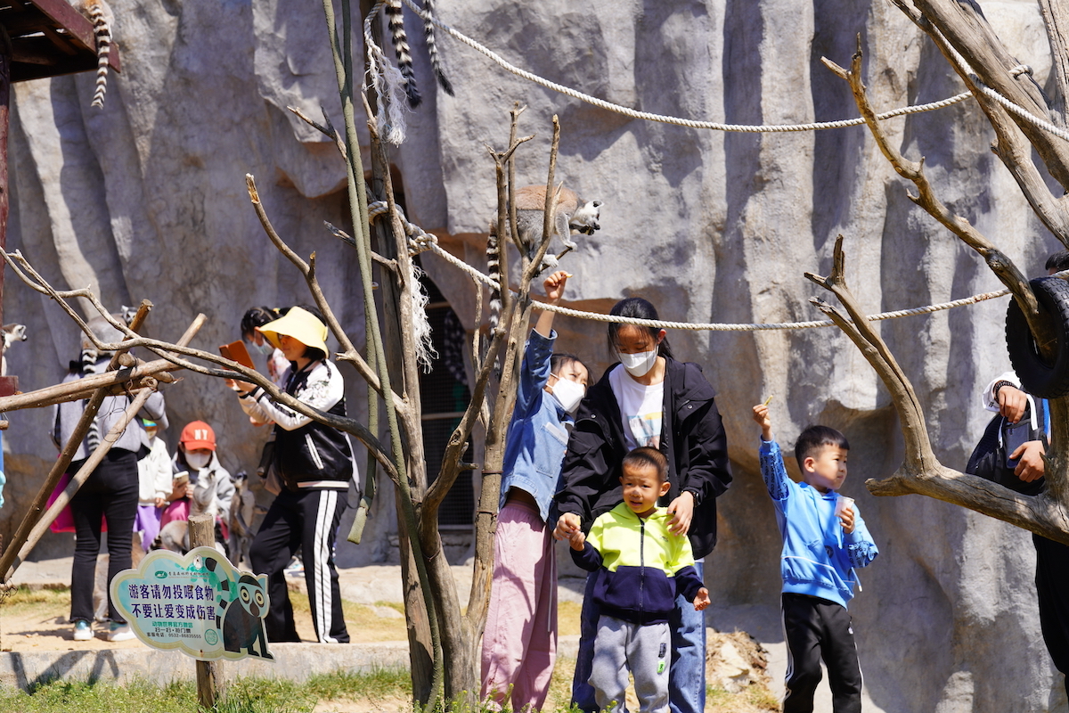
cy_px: 356
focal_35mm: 116
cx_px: 534
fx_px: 3444
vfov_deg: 11.8
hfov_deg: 17.6
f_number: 7.1
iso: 100
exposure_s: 1/200
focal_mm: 116
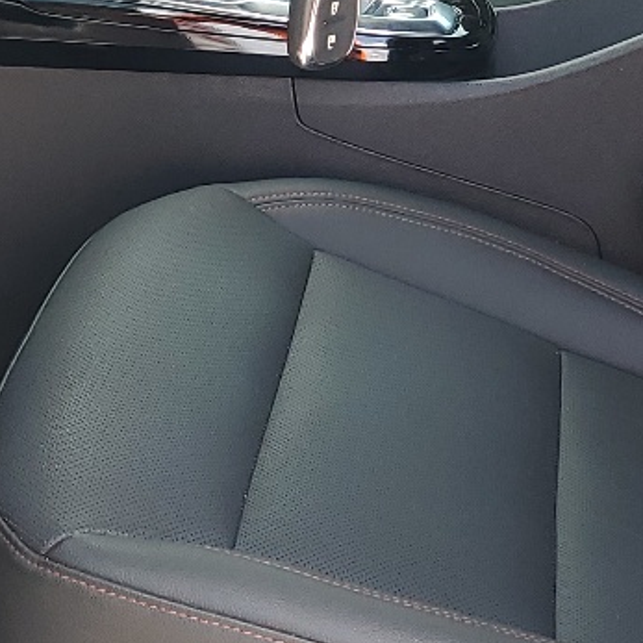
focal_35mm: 106
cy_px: -20
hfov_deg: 16.4
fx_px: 2228
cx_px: 439
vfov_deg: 16.1
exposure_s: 1/227
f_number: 1.5
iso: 50
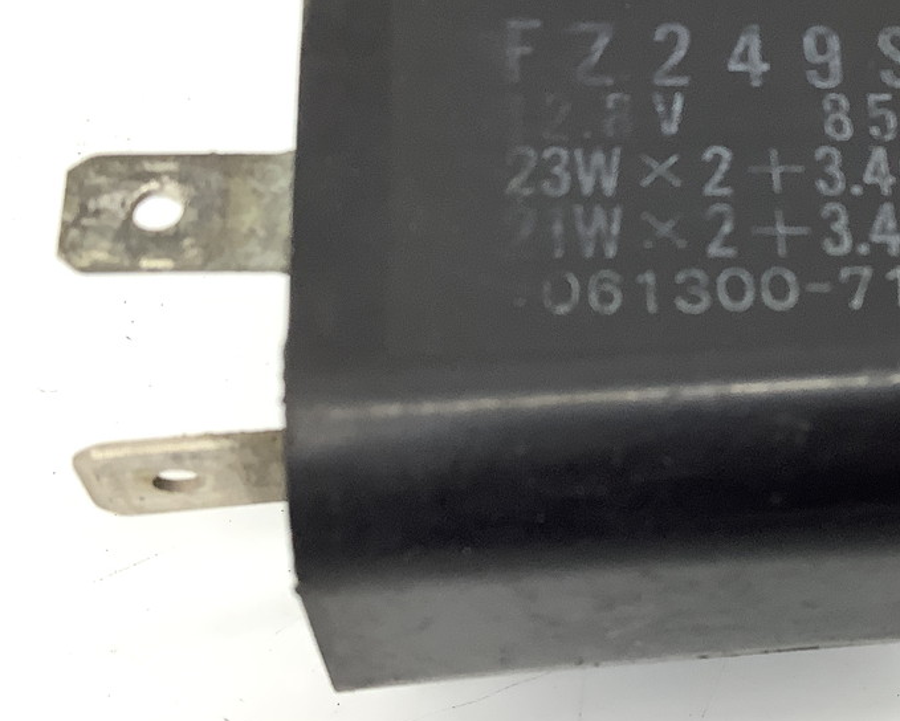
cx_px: 732
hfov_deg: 32.0
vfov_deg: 26.7
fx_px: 1519
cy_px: 305
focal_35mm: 57
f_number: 2.4
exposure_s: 1/120
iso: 80
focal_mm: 3.3
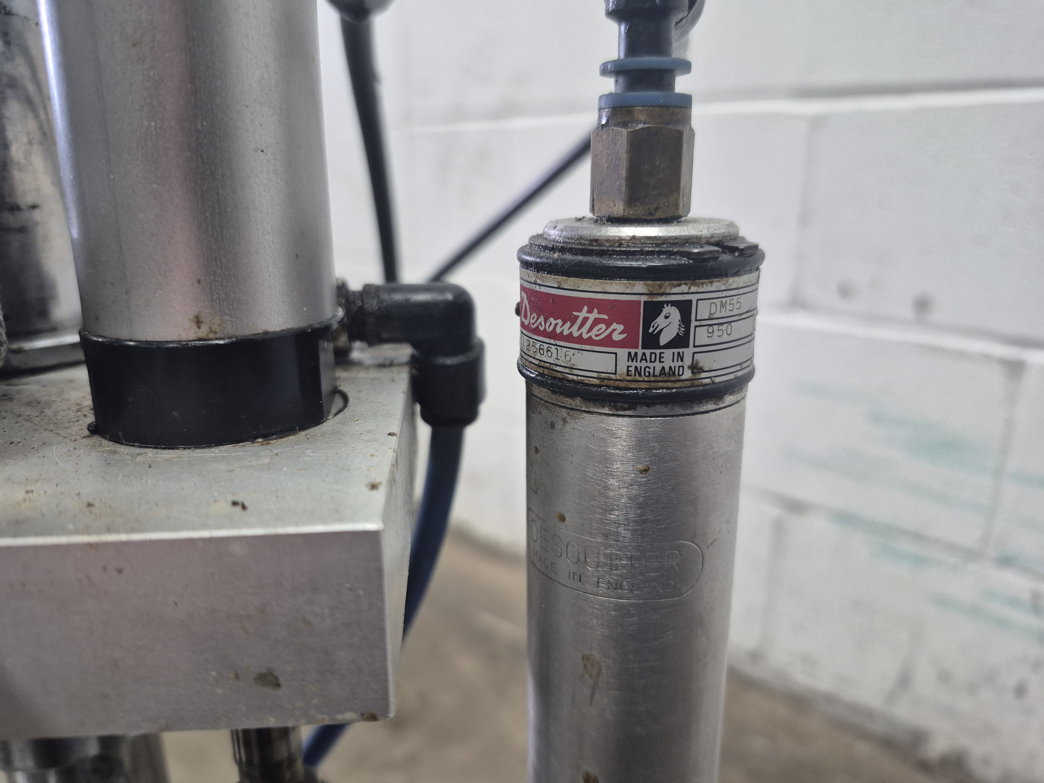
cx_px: 522
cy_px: 392
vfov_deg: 58.9
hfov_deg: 73.9
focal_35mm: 23
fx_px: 694
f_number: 1.8
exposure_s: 1/120
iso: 400
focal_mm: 5.4
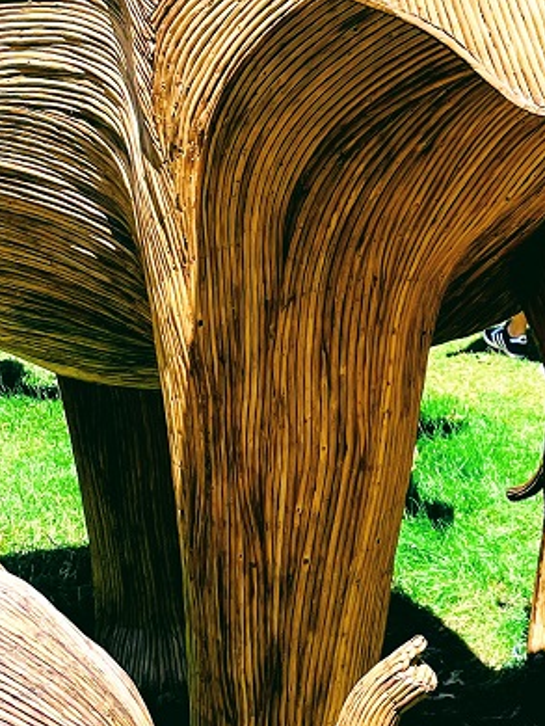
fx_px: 1678
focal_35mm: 80
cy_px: 266
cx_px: 707
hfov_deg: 17.3
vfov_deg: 24.3
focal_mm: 4.2
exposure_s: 1/1795
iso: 32
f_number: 1.6
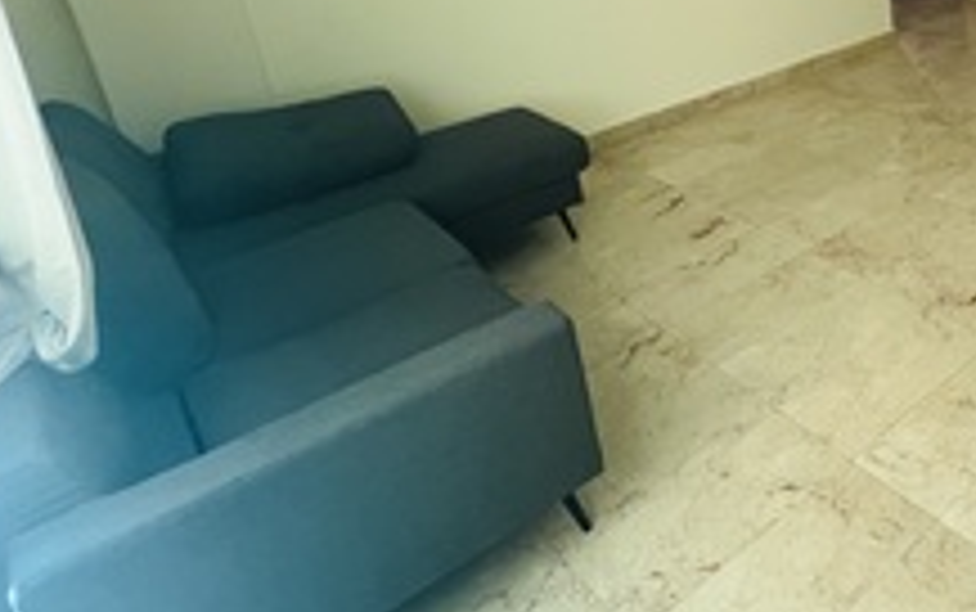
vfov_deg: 39.8
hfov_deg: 52.4
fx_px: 772
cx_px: 960
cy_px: 52
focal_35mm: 29
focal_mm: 1.57
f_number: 1.8
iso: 320
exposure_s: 1/60
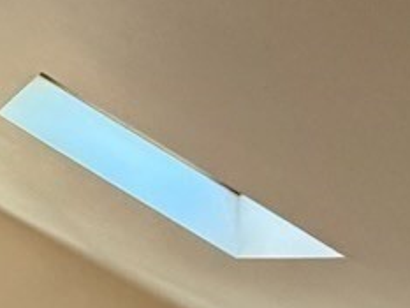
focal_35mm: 77
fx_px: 912
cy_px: 297
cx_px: -143
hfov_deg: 22.3
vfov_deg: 18.7
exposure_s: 1/120
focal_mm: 2.22
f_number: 2.2
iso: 400
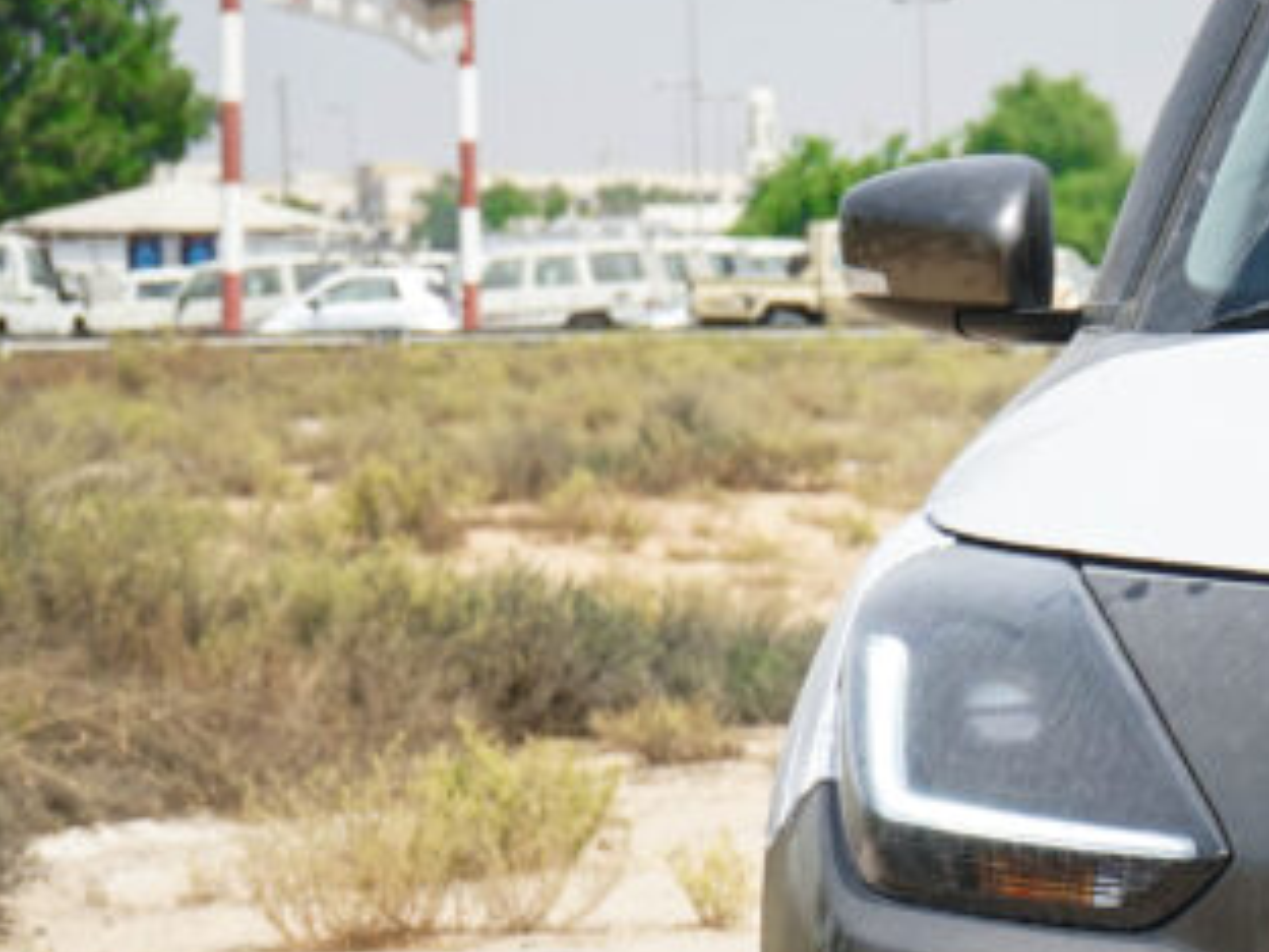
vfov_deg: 6.7
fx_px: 8102
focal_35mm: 221
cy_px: 677
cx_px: 2070
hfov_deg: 8.7
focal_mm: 70
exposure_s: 1/800
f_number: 9
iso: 400
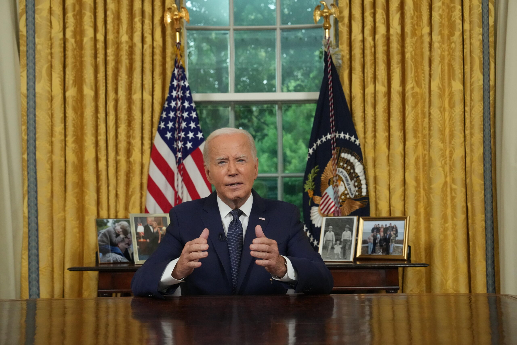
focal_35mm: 54
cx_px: 258
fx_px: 775
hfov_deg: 36.9
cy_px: 172
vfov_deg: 25.1
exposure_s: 1/250
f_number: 5.6
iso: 8000
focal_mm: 54
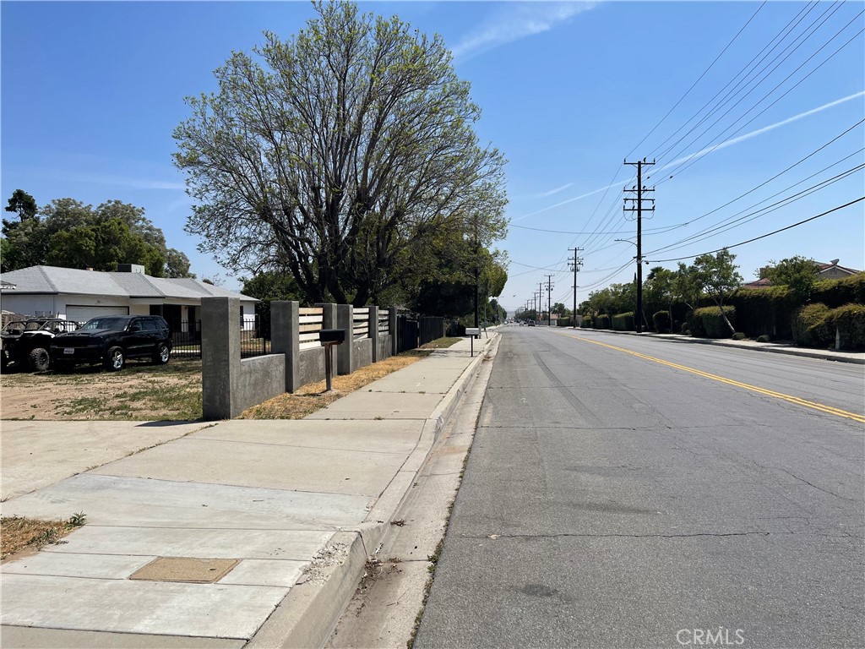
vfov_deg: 54.9
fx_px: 625
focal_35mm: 25
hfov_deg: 69.4
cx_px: 432
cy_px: 324
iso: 32
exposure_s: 1/5917
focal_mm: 5.1
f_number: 1.6
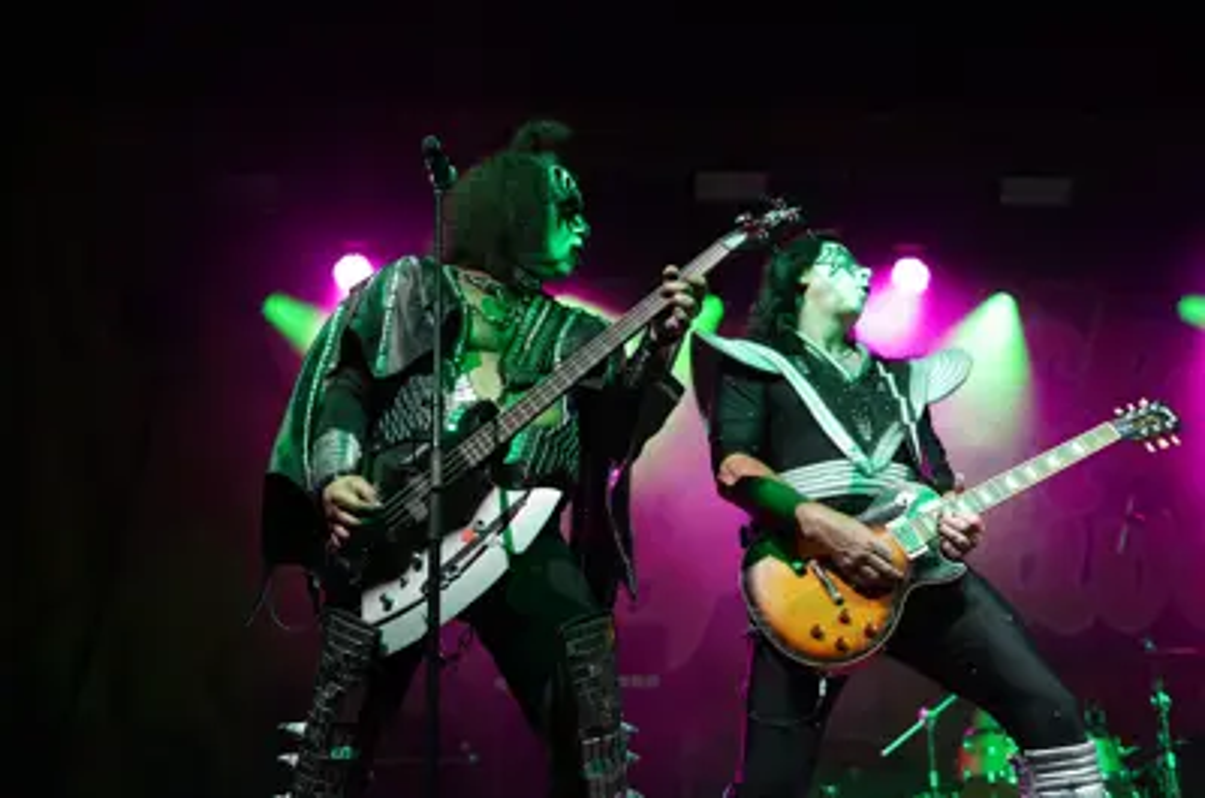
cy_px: 399
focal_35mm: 50
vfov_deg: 26.9
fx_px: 1670
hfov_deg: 39.7
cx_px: 602
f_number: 3.2
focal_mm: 50
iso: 1600
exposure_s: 1/160
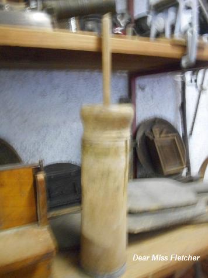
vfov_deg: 61.7
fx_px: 232
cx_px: 104
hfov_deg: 48.2
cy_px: 139
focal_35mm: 29
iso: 800
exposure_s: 1/4
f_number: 4
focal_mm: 5.2
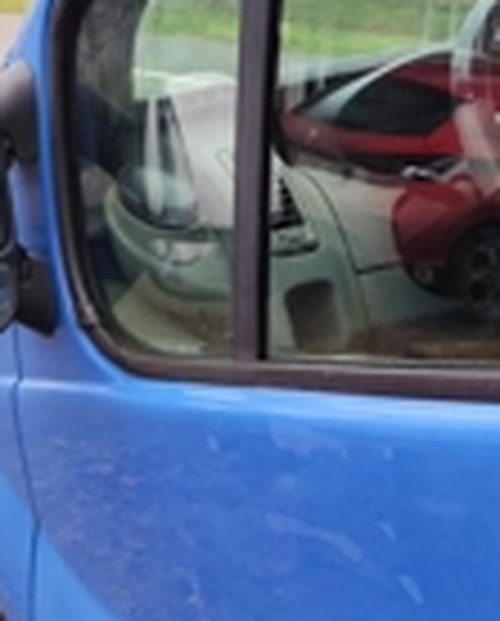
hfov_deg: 22.9
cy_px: 342
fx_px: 1198
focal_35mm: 65
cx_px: 464
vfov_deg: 29.1
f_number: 1.65
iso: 50
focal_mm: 6.14
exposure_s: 1/100
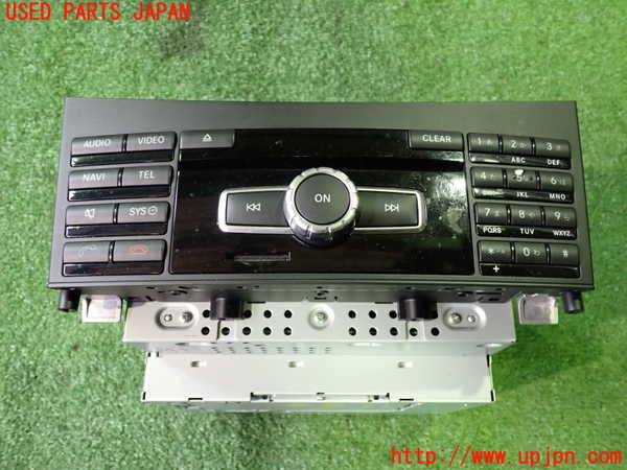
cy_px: 235
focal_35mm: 30
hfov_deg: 60.0
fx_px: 543
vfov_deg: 46.8
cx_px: 314
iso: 640
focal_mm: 5.4
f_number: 2.3
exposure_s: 1/30
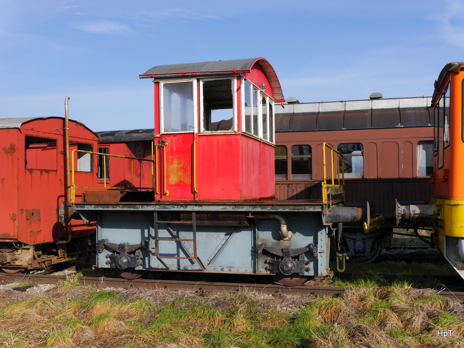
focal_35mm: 42
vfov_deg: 34.3
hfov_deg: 44.8
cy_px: 174
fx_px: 563
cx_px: 232
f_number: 9
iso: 160
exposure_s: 1/400
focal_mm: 21
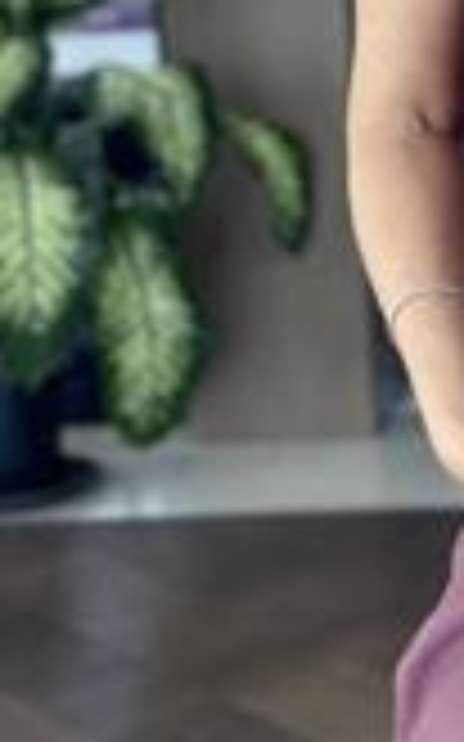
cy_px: -49
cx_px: 748
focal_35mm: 156
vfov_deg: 13.2
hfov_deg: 8.2
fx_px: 3159
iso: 125
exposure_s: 1/121
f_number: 1.78
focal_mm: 6.86
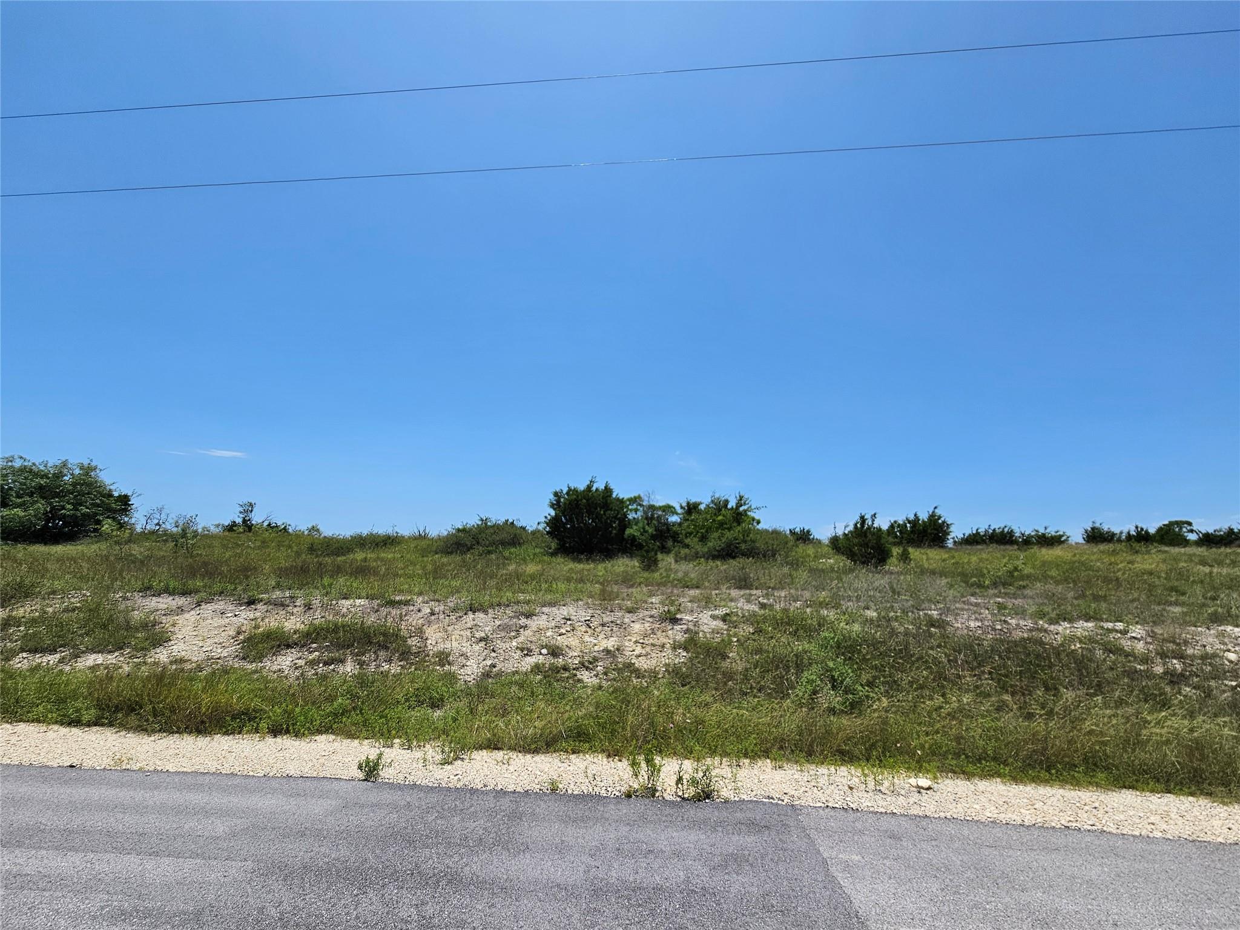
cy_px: 465
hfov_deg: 106.2
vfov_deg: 89.9
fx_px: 466
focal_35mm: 13
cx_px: 620
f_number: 2.2
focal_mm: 2.2
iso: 50
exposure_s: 1/4032
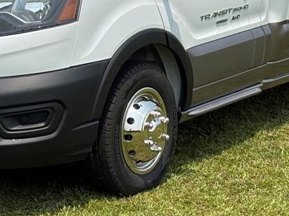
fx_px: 1235
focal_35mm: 148
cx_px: 140
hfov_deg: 13.3
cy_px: -35
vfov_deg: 9.9
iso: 40
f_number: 1.6
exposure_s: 1/3937
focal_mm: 5.96
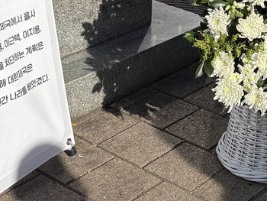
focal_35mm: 104
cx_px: 287
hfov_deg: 18.2
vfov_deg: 13.3
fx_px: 803
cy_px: -112
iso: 50
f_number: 1.6
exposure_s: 1/4065
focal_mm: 5.96
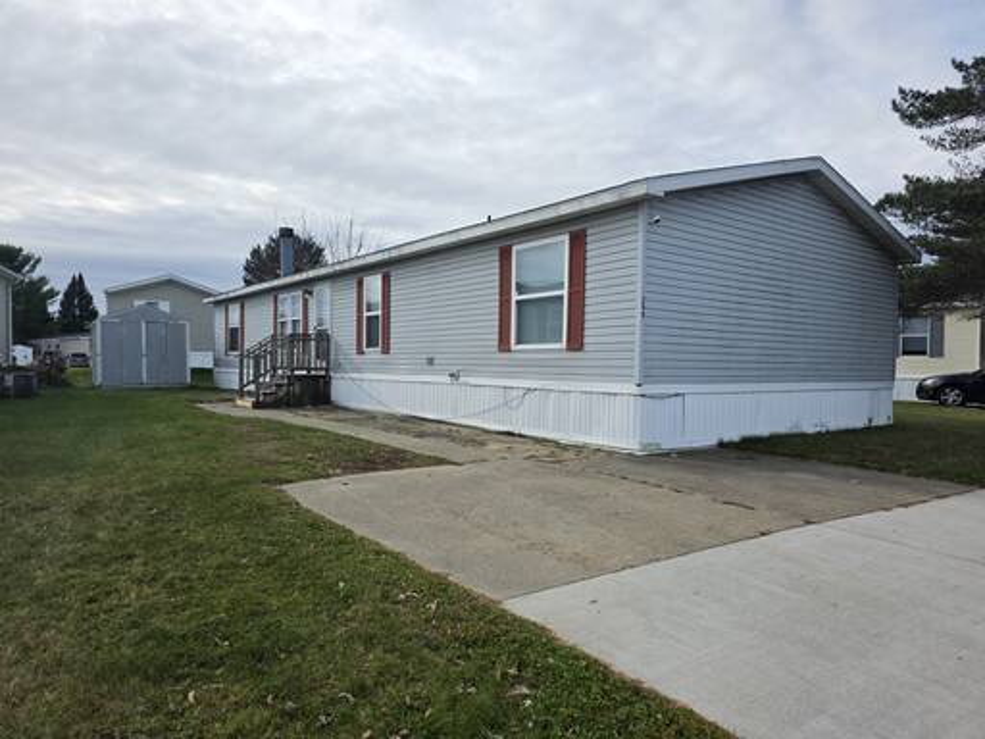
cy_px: 370
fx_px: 654
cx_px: 492
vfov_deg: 58.9
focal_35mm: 23
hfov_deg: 73.9
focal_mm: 6.3
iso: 80
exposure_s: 1/4766
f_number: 1.7
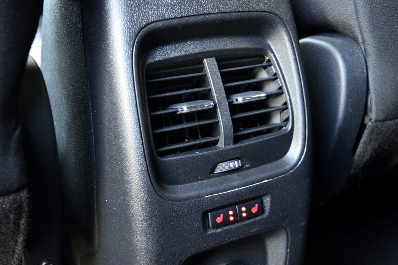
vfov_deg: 28.1
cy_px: 132
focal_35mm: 48
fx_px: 531
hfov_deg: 41.1
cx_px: 199
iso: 800
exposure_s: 1/8
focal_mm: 32
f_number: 4.5
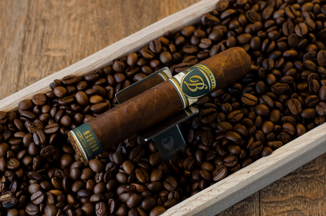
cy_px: 108
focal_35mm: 75
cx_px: 163
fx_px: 678
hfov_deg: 27.0
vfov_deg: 18.1
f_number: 4.5
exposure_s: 1/60
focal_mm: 50
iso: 800
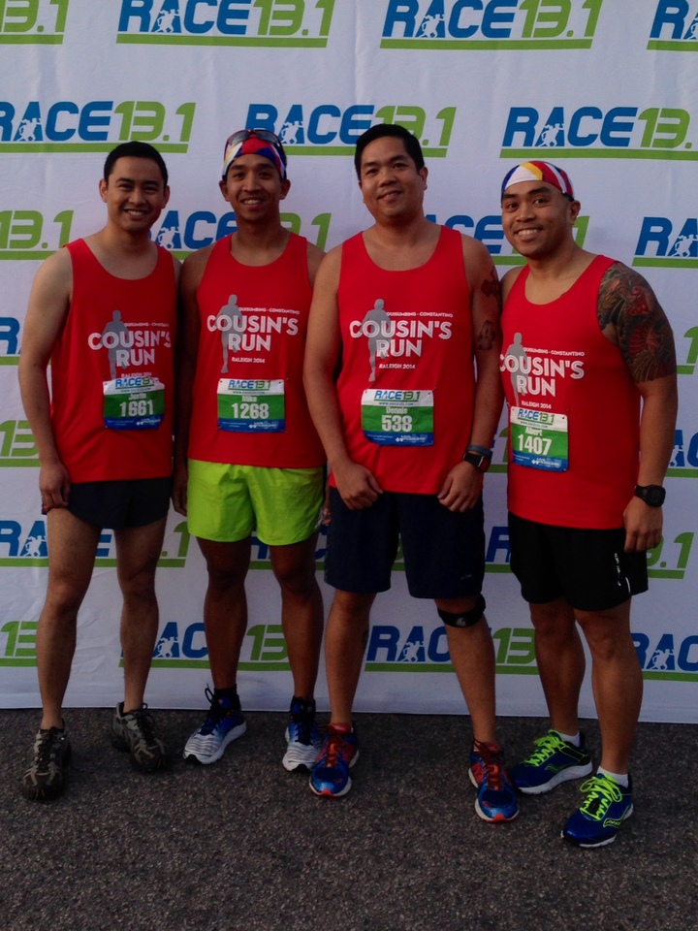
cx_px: 349
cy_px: 466
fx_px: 887
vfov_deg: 55.4
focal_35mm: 33
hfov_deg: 42.9
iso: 50
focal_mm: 4.12
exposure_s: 1/224
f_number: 2.4
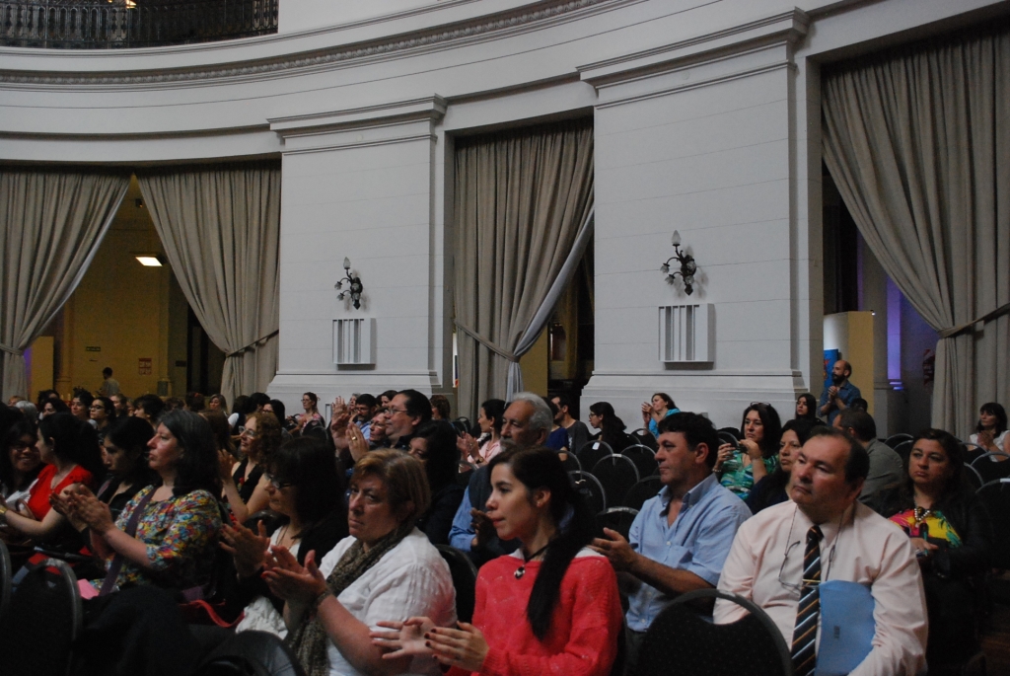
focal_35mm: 33
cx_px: 505
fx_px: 927
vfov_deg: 40.1
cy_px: 338
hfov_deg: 57.2
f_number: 4.5
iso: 1600
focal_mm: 22
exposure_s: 1/125
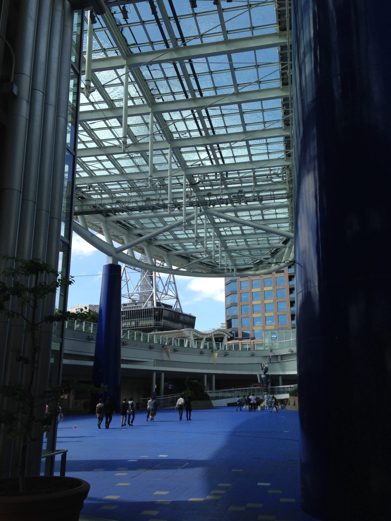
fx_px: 497
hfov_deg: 43.0
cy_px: 260
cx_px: 196
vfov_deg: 55.3
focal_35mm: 33
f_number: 2.4
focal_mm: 4.12
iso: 50
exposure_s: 1/1205
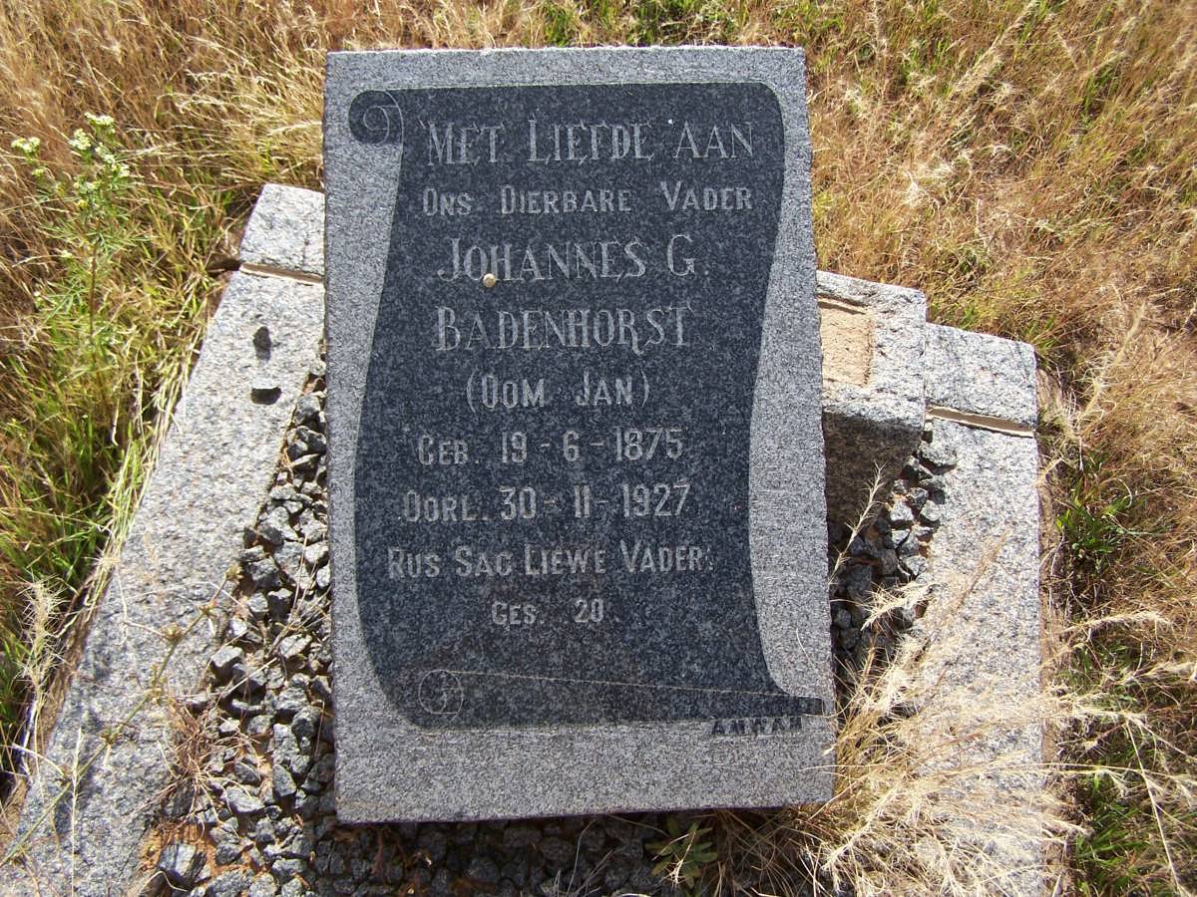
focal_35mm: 38
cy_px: 448
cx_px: 598
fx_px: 1314
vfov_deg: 37.7
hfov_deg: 49.0
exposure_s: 1/1000
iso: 80
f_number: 2.8
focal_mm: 6.3
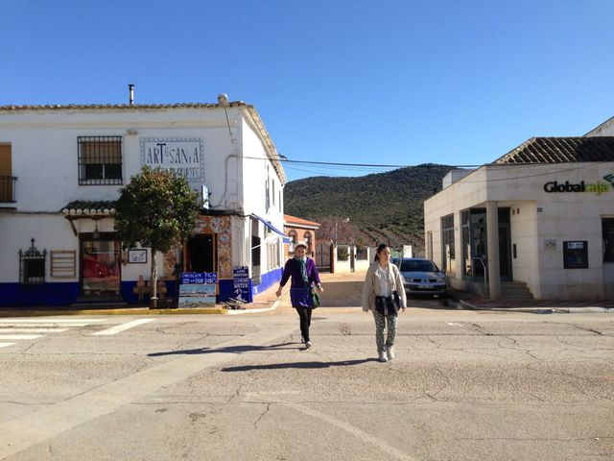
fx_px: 585
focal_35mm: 33
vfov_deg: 42.9
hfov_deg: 55.4
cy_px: 230
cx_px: 307
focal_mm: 4.13
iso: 50
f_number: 2.4
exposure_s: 1/1232
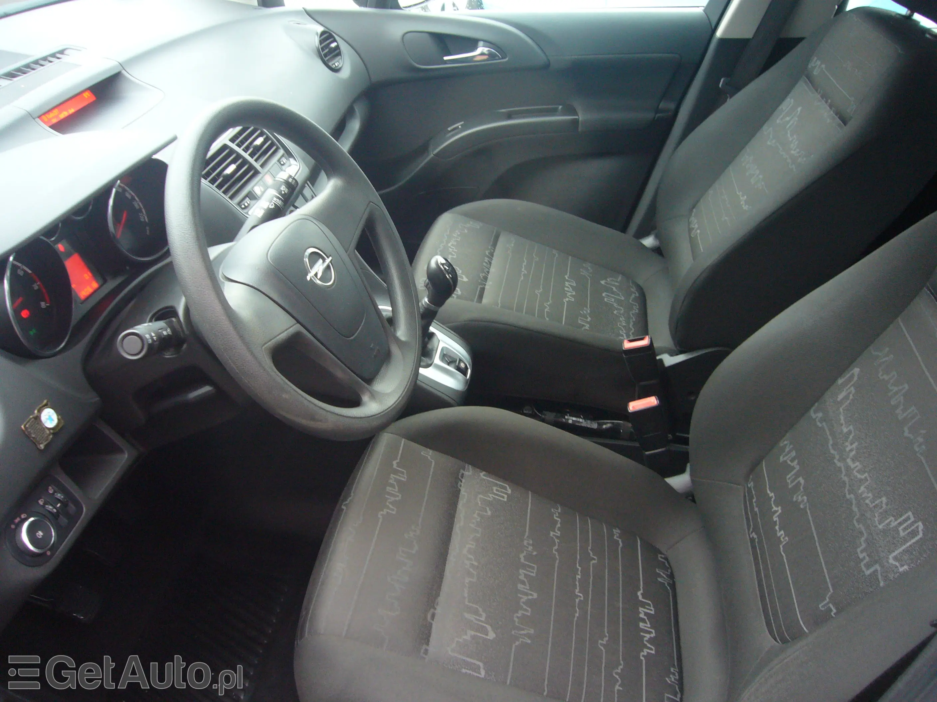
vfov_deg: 49.7
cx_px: 468
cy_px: 351
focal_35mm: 28
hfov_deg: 63.4
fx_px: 758
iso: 160
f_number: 2.8
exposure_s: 1/15
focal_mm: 4.6
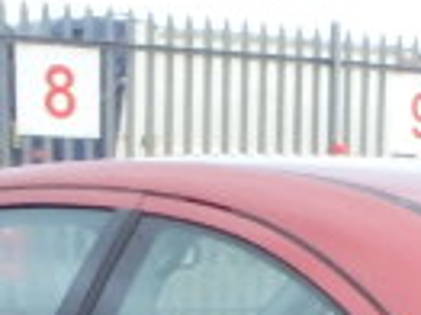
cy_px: 749
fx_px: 1665
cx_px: 411
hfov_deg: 14.2
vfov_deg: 9.6
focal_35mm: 137
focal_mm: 5
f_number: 3.9
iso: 800
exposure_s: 1/25
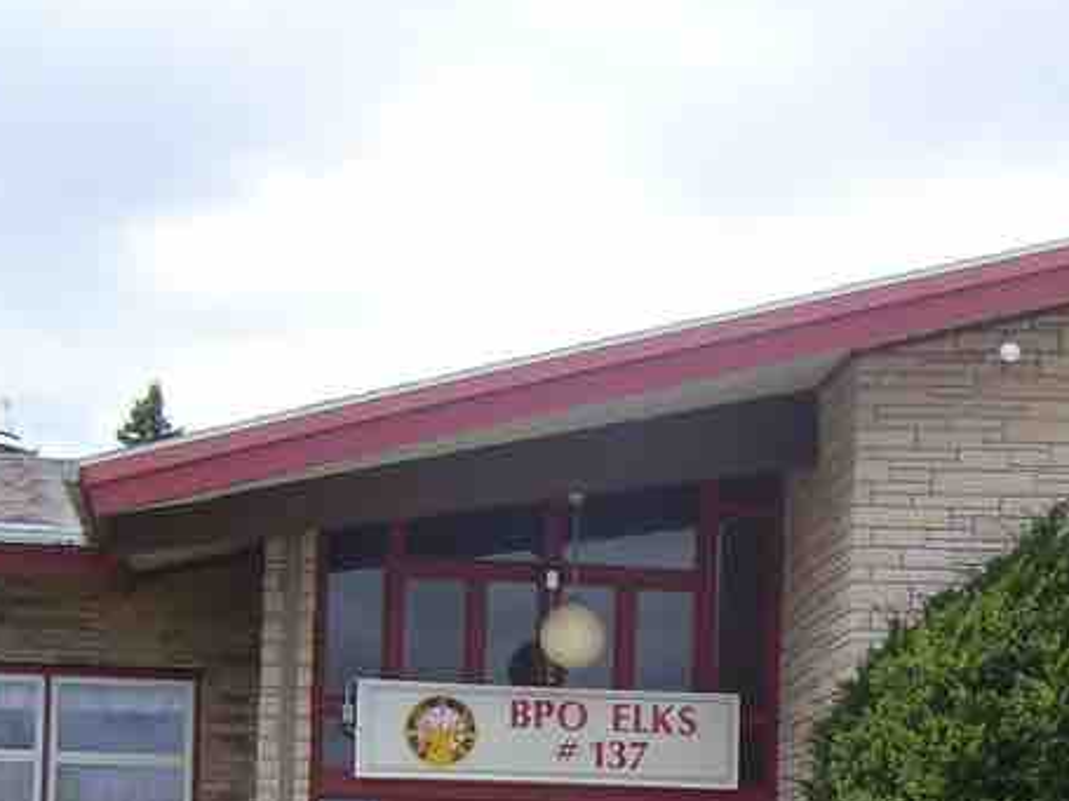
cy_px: 893
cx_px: 944
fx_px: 2501
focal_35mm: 81
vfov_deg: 17.5
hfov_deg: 23.5
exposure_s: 1/350
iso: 80
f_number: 4.8
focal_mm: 6
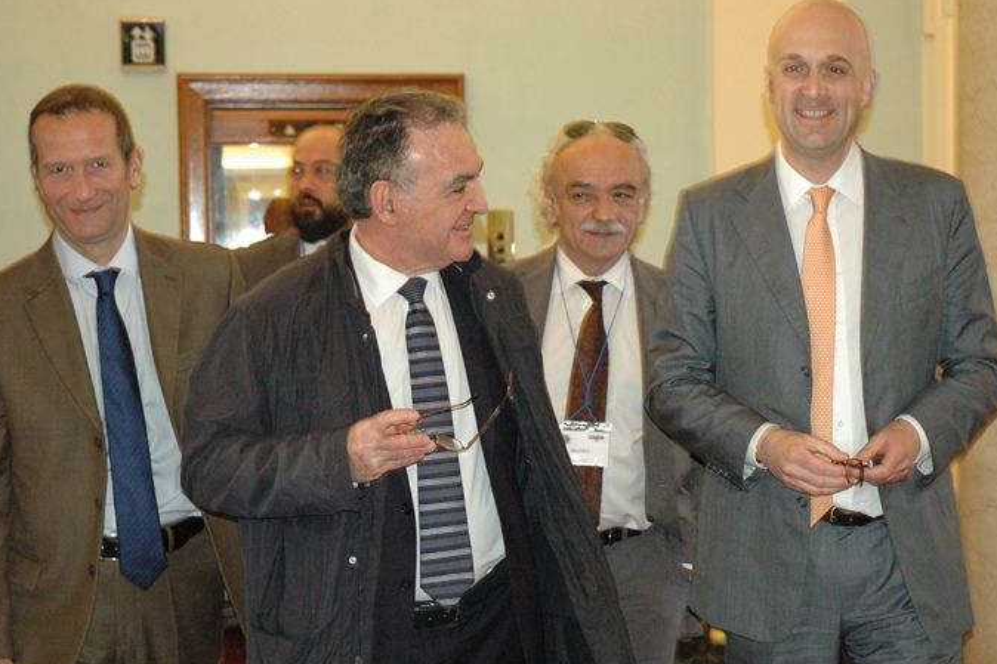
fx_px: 2270
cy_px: 323
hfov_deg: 24.8
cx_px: 558
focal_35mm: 82
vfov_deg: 16.6
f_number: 5
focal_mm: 48
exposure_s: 1/50
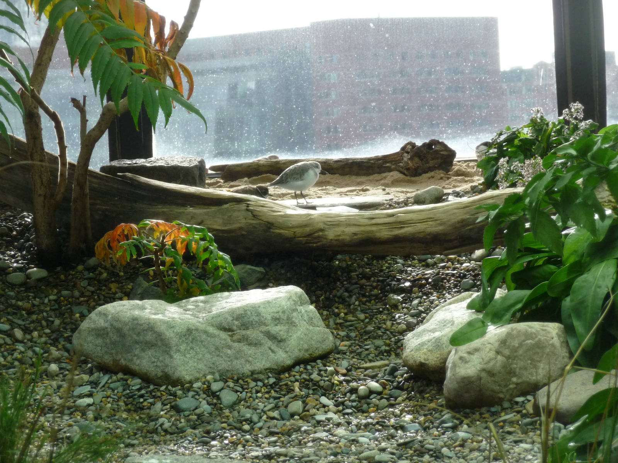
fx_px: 2517
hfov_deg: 14.0
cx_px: 309
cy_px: 232
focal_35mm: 141
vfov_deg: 10.5
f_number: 4.8
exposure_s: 1/125
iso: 250
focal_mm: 24.1
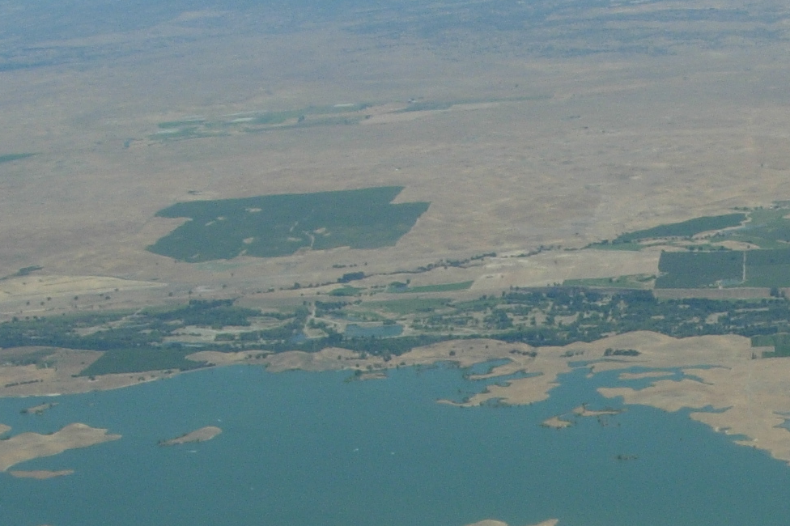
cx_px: 862
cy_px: 602
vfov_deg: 12.8
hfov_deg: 18.7
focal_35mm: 105
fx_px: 2303
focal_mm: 7.8
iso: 64
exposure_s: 1/861
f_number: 4.8
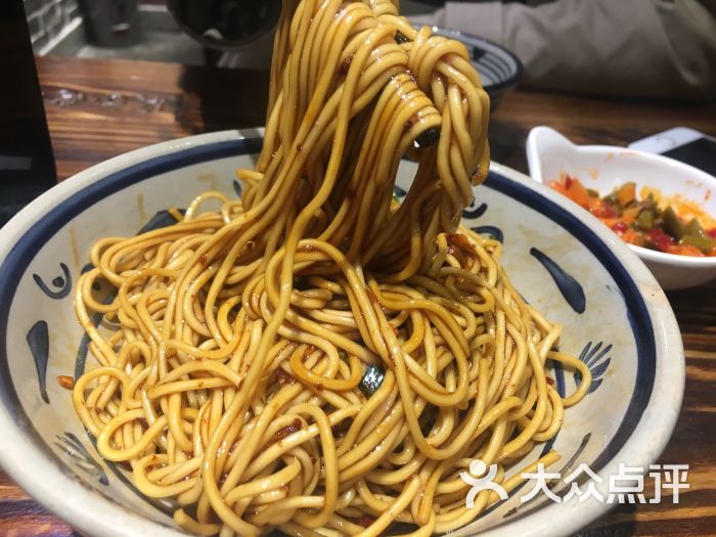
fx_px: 600
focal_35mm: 29
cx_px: 358
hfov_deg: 61.7
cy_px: 268
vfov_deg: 48.2
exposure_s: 1/33
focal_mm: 4.15
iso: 100
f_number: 2.2
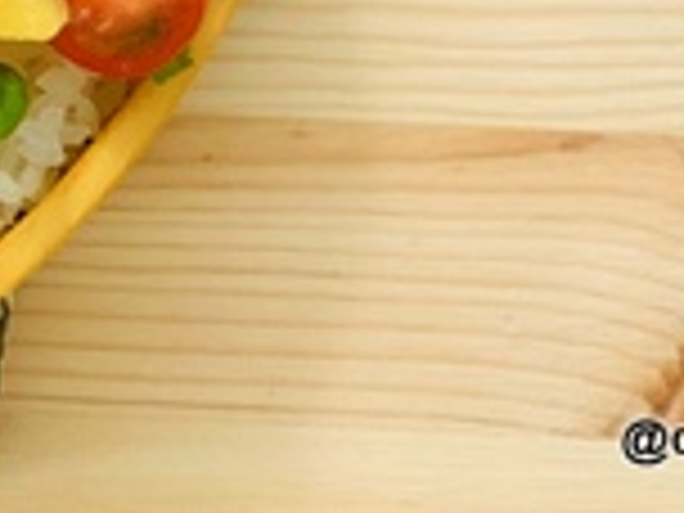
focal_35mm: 188
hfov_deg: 10.3
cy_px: -403
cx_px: -248
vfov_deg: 7.7
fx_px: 3715
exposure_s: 1/131
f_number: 2.4
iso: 16
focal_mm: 6
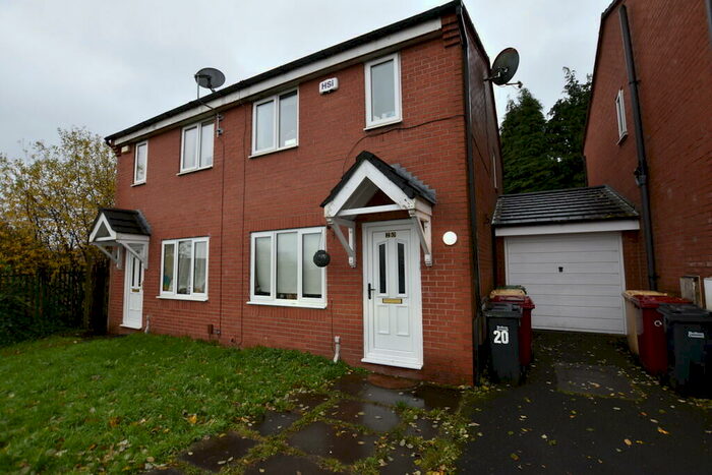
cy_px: 238
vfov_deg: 77.4
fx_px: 297
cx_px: 356
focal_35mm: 15
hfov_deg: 100.4
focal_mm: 10
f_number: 4.5
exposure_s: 1/80
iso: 100
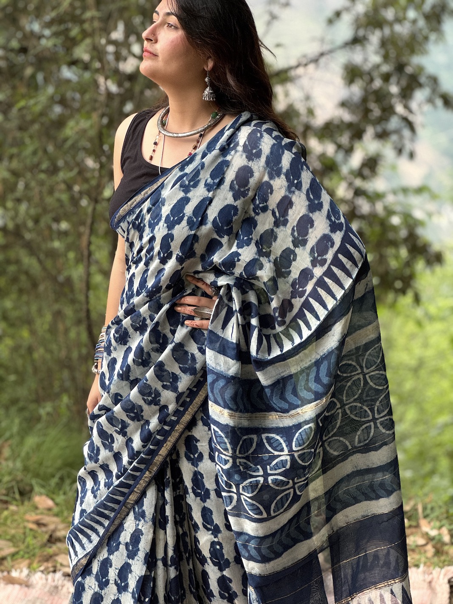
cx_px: 226
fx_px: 1343
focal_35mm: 77
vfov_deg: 25.3
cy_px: 302
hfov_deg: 19.1
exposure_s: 1/60
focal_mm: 9
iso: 320
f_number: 2.8
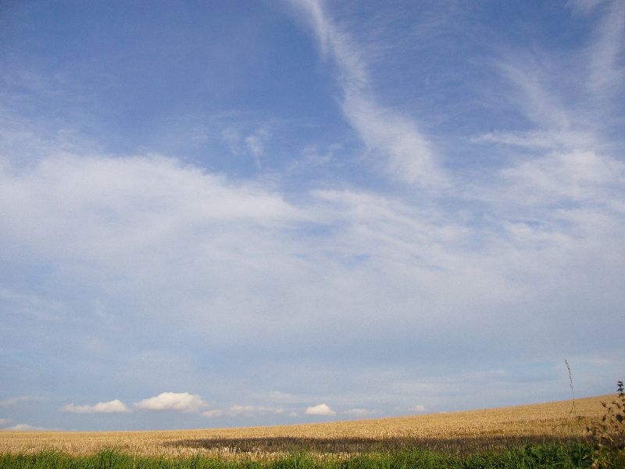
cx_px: 312
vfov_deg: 40.7
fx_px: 632
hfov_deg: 52.6
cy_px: 234
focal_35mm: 35
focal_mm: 5.8
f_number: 5.6
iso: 80
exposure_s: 1/400
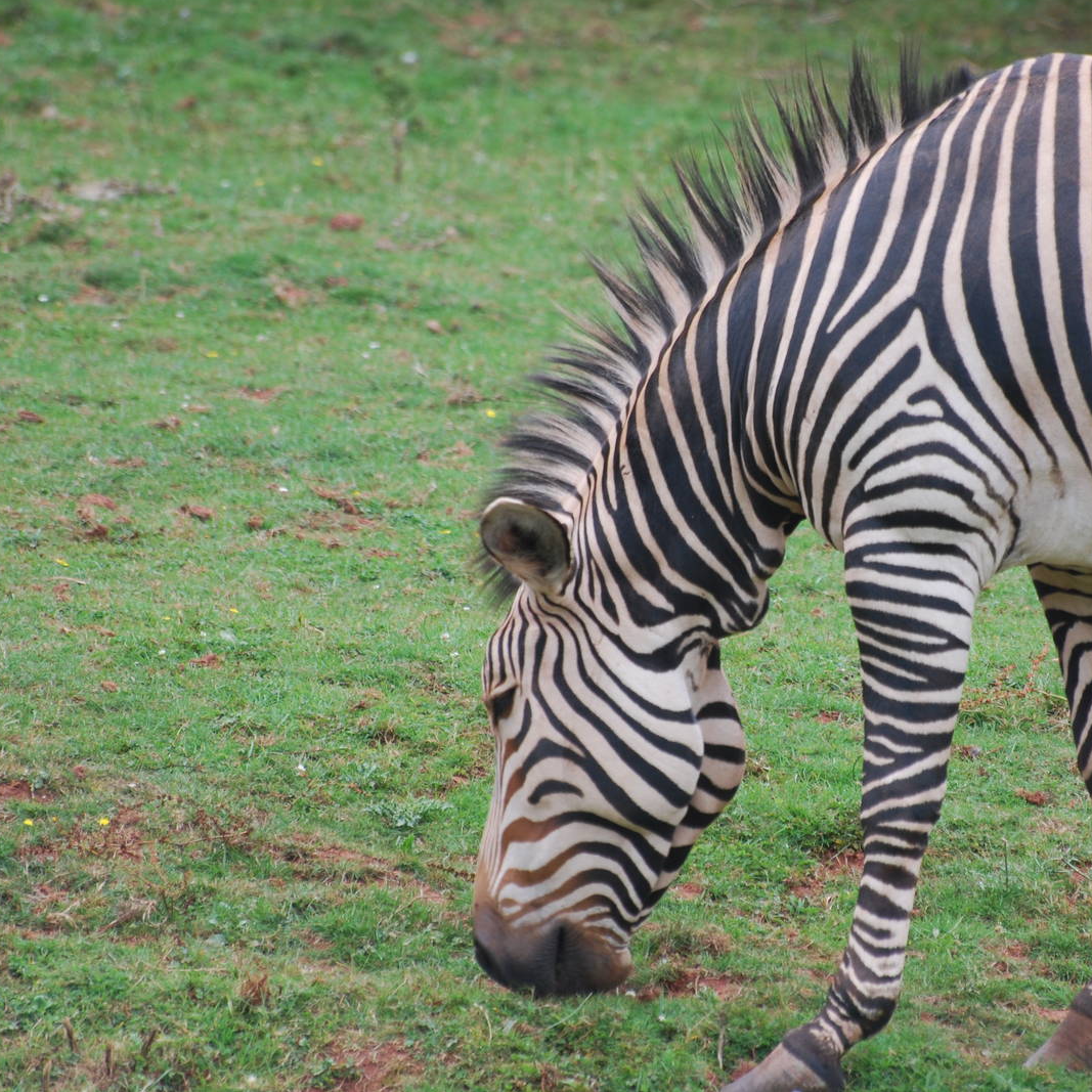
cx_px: 806
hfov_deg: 3.1
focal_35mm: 574
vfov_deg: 3.1
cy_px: 545
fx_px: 20486
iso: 200
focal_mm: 300
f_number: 7.1
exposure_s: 1/125
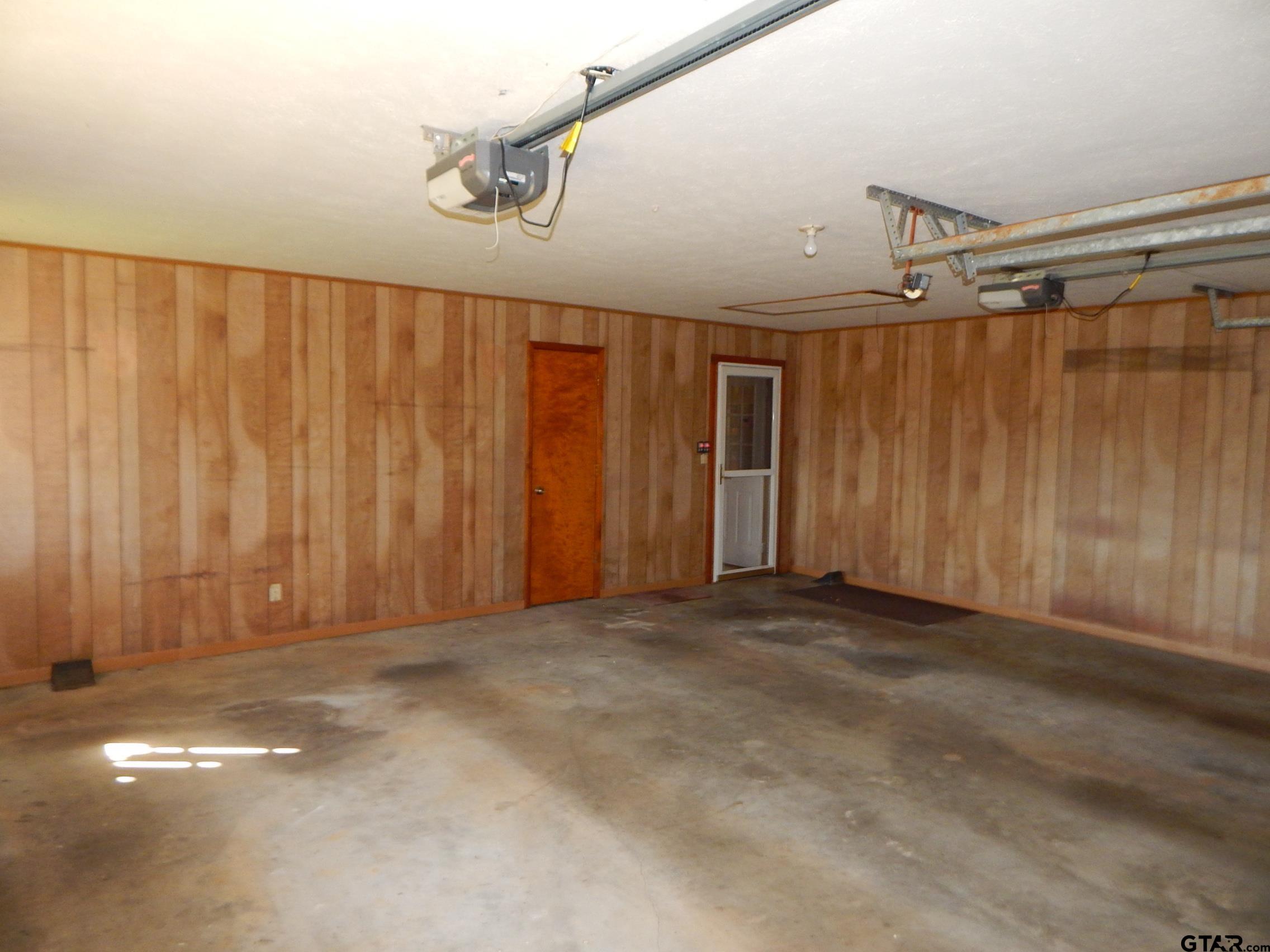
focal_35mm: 22
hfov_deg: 76.4
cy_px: 476
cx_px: 635
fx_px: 807
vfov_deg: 61.1
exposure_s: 1/30
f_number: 3
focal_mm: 4
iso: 250
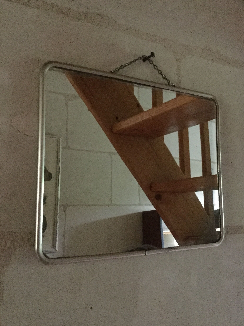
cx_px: 143
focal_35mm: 37
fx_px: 348
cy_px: 149
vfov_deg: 50.1
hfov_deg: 38.5
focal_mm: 3.3
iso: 800
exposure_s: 1/17
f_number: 2.4
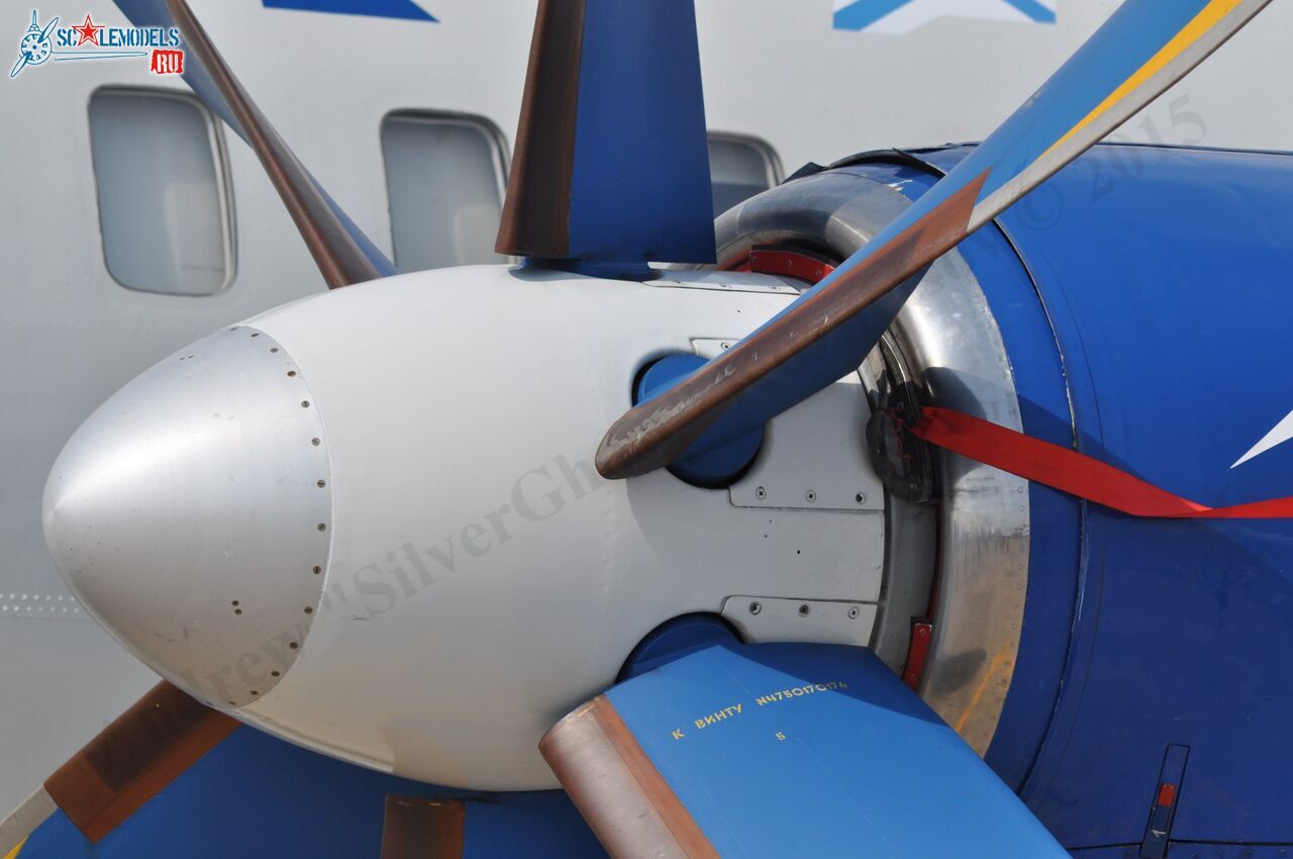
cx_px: 646
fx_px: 9147
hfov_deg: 8.1
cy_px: 430
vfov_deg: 5.4
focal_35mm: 255
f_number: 8
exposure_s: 1/1000
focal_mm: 170
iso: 200
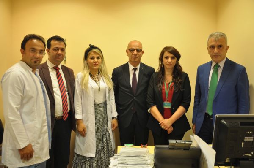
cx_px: 127
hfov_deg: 59.6
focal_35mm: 32
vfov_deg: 41.6
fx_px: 222
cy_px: 84
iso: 500
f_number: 3.8
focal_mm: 21
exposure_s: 1/30
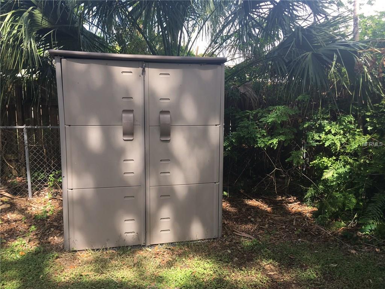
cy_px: 144
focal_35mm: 29
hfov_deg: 61.7
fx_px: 323
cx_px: 192
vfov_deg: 48.2
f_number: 2.2
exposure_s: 1/242
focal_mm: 4.15
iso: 25
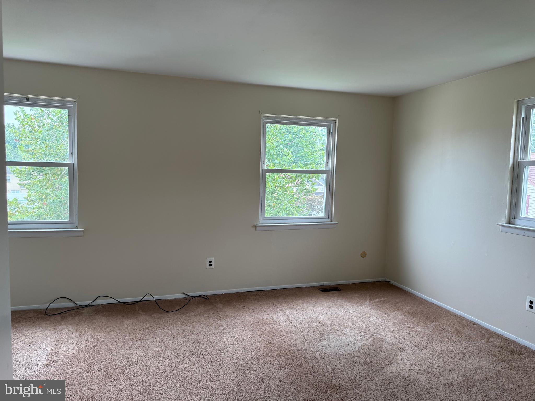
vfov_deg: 56.8
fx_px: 371
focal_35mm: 24
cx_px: 268
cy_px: 200
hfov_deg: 71.6
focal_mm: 6.76
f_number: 1.78
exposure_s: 1/121
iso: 100
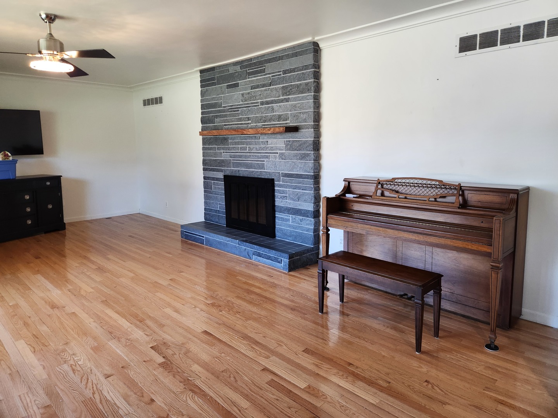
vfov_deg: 58.9
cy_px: 209
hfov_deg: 73.9
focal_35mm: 23
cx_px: 279
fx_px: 371
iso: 200
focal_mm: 5.4
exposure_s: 1/120
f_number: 1.8
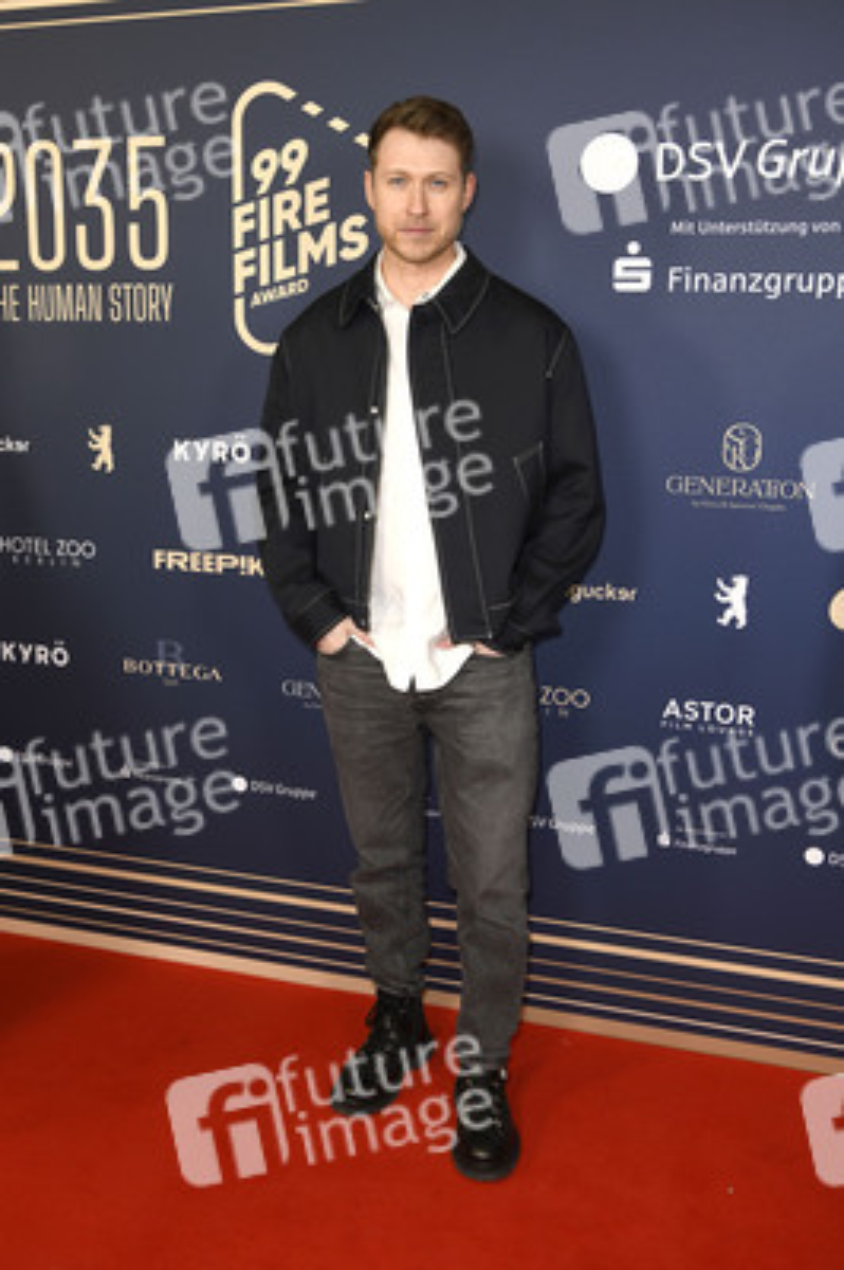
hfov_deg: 41.0
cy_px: 635
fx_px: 1127
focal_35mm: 32
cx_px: 422
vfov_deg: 58.8
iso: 640
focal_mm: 32
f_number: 5
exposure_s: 1/320
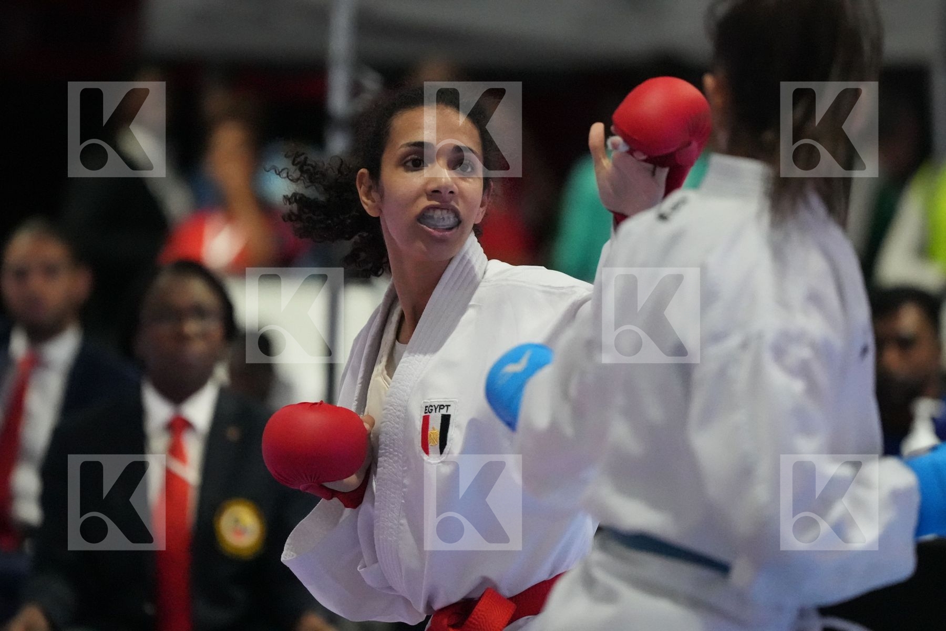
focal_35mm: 300
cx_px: 473
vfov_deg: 4.6
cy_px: 316
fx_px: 7883
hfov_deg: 6.9
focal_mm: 200
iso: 12800
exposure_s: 1/800
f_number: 2.8
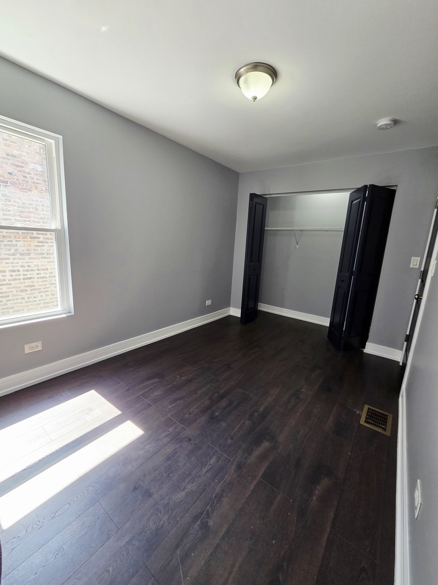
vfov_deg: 106.2
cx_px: 219
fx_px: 219
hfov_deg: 89.9
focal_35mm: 13
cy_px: 292
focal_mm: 2.2
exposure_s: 1/120
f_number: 2.2
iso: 160
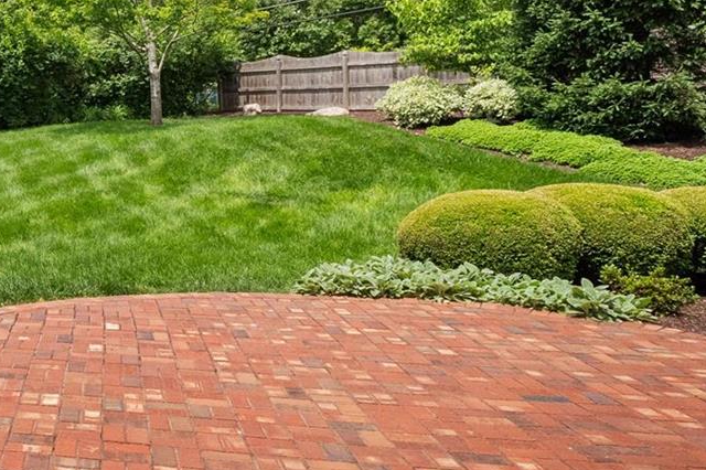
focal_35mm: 40
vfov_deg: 32.8
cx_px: -137
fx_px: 784
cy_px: 128
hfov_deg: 37.2
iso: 400
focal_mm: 8
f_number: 6.3
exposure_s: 1/500
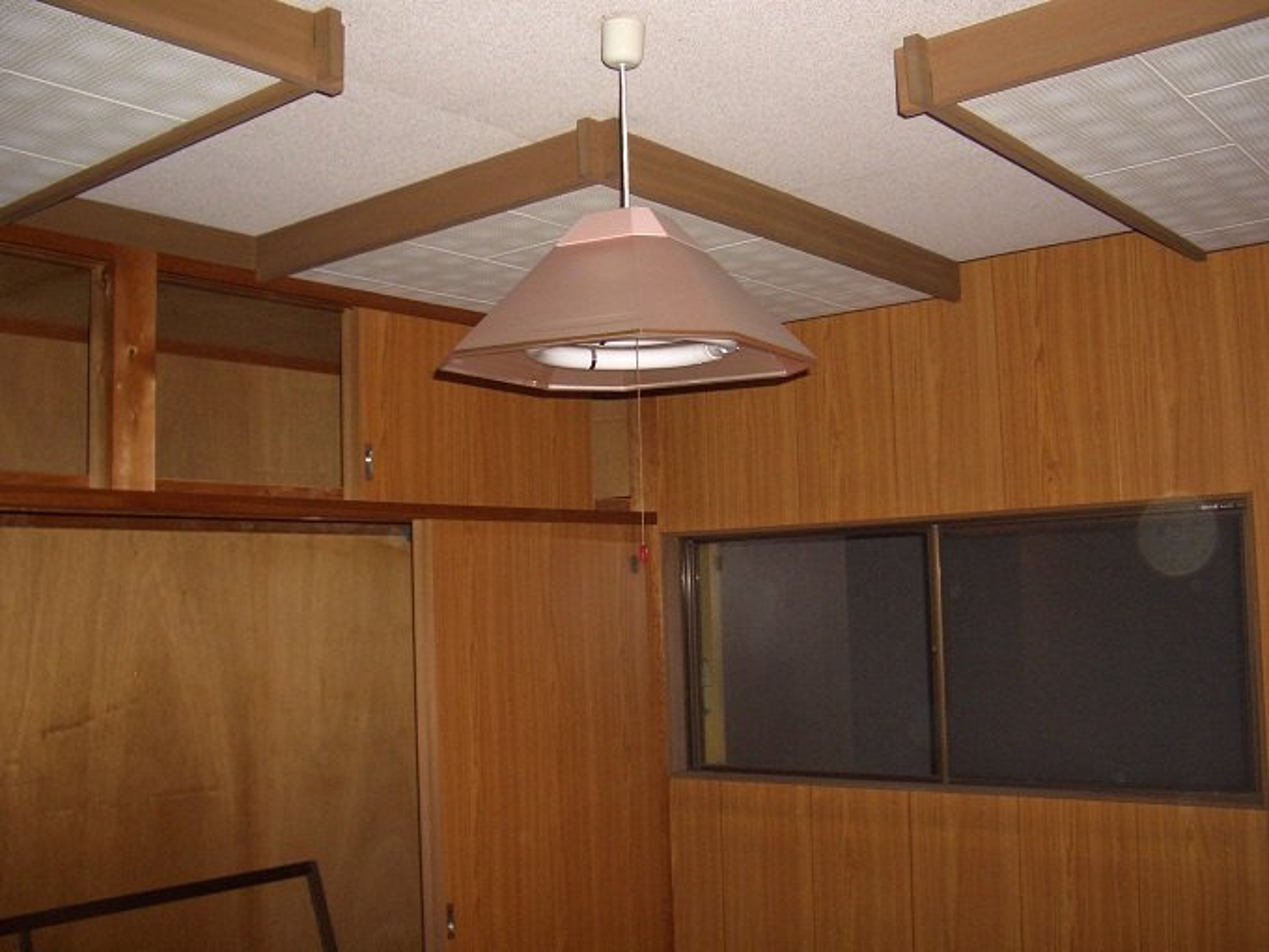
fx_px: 1283
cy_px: 476
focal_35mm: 35
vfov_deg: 40.7
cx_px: 634
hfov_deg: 52.6
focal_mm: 5.8
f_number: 2.6
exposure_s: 1/60
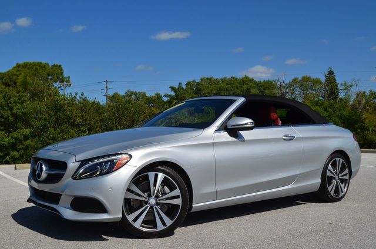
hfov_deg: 49.6
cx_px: 188
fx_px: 407
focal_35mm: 39
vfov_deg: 34.1
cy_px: 124
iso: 100
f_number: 13
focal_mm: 26
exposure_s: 1/200
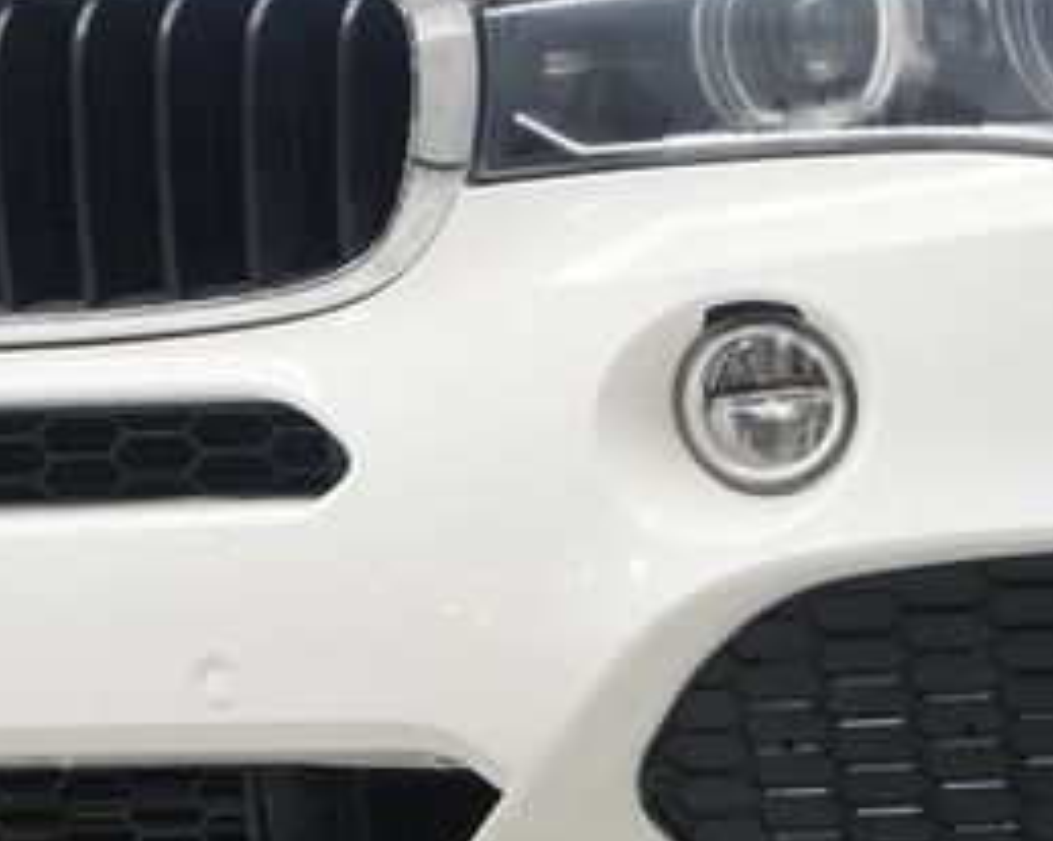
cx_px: 240
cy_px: 128
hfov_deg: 7.6
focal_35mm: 254
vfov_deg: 6.1
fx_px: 7918
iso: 800
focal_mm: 73
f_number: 5.6
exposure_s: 1/50
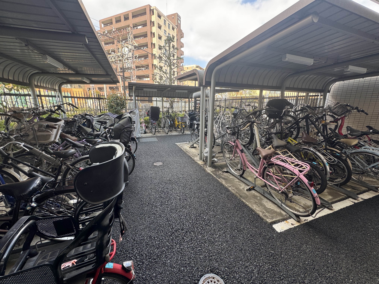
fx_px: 153
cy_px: 142
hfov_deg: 102.1
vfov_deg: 85.7
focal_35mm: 14
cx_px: 190
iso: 40
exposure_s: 1/115
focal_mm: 2.22
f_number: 2.2
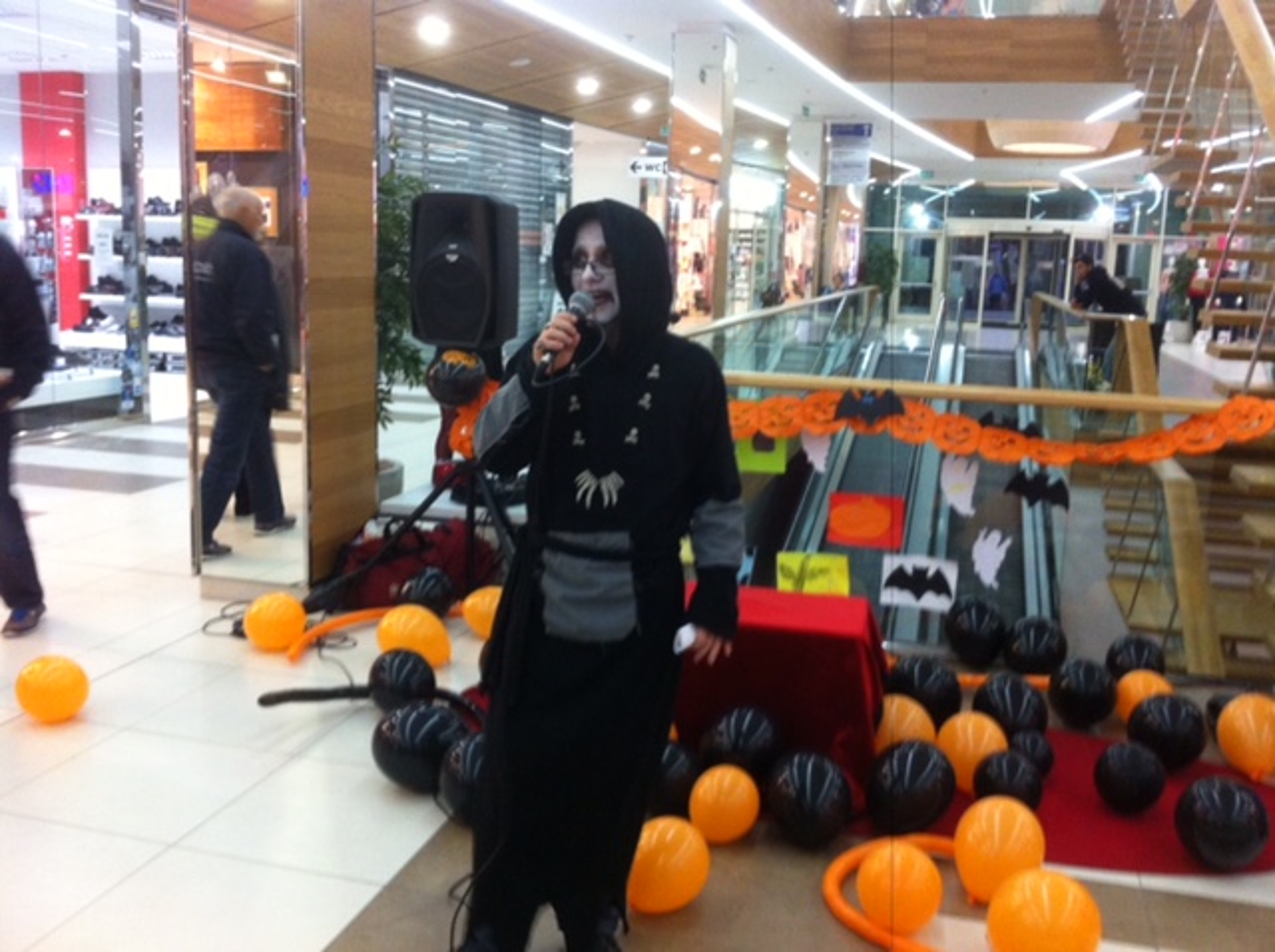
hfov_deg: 52.7
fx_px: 1287
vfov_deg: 40.6
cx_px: 638
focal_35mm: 35
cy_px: 476
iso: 250
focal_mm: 3.85
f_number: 2.8
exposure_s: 1/15
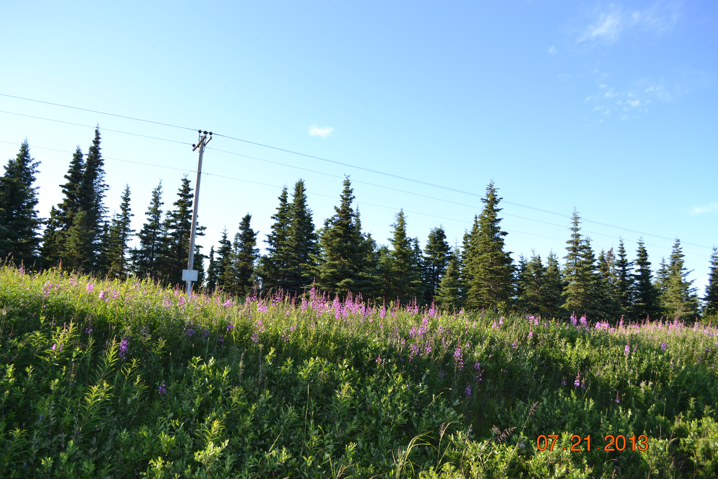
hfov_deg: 67.4
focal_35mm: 27
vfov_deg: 47.9
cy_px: 240
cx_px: 359
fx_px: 538
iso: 100
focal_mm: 18
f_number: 5
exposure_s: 1/200
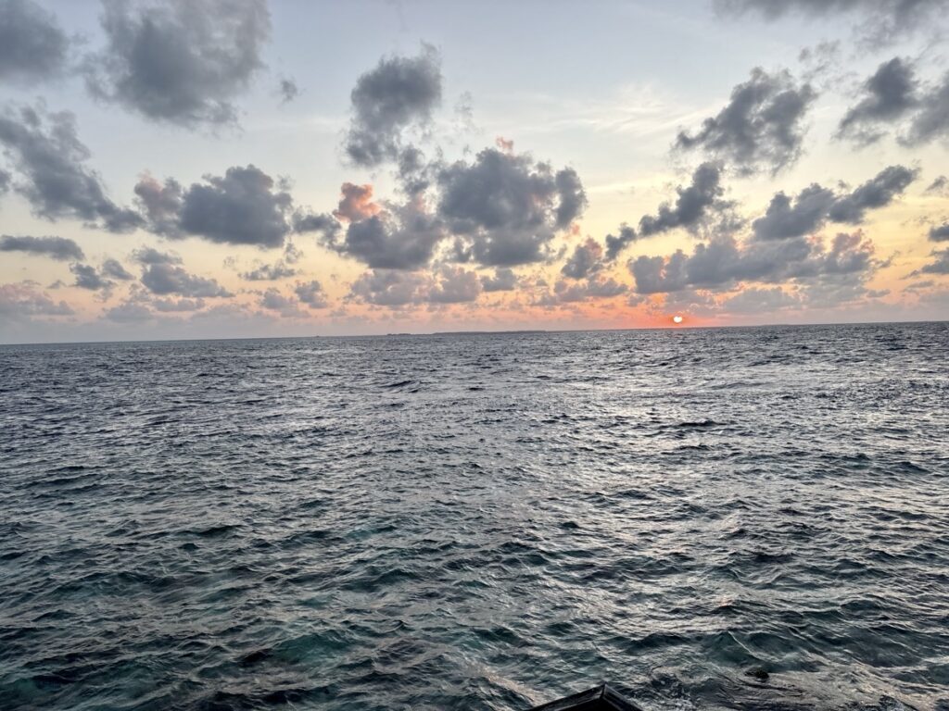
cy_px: 356
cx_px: 474
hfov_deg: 67.3
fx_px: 713
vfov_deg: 53.1
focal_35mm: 26
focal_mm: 5.96
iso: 50
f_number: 1.6
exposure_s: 1/596
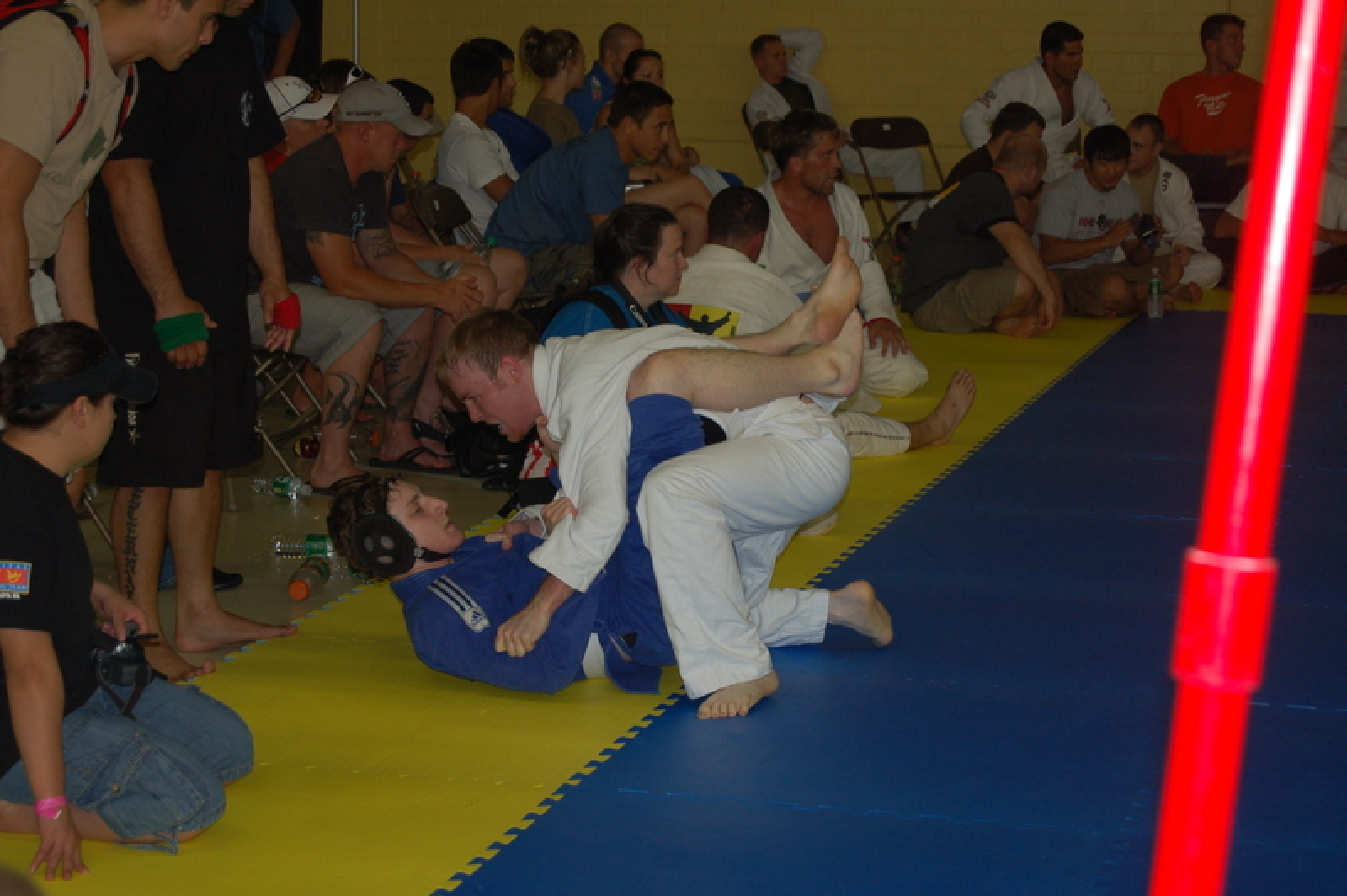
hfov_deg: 24.6
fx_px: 3084
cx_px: 674
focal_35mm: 82
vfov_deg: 16.5
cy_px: 448
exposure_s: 1/60
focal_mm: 55
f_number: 5.6
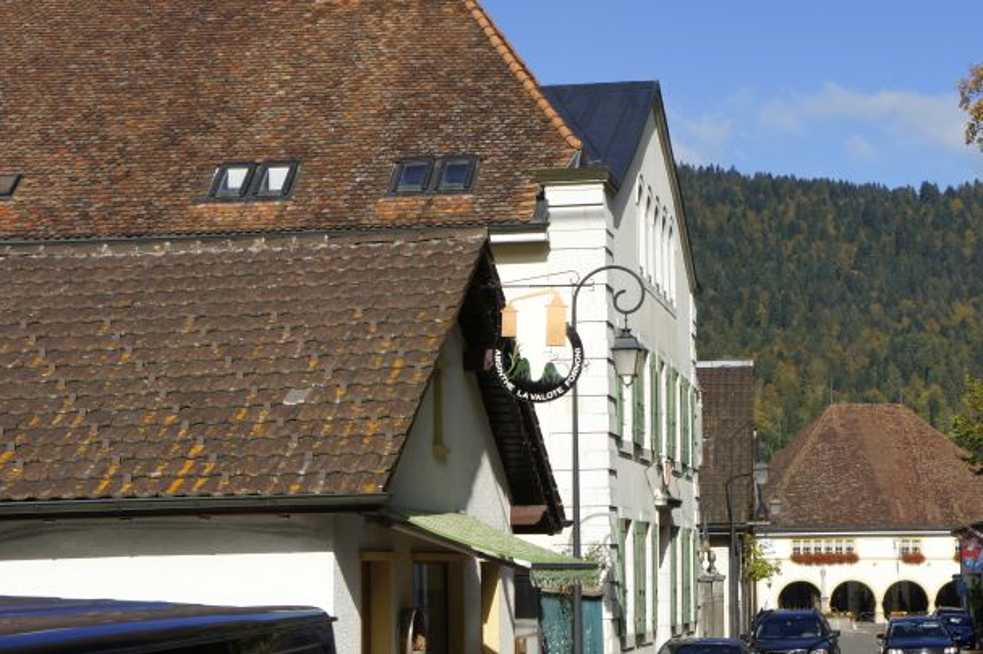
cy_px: 406
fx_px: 2374
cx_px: 568
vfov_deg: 15.7
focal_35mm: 87
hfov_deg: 23.4
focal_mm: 44
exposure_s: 1/320
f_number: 13
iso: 200
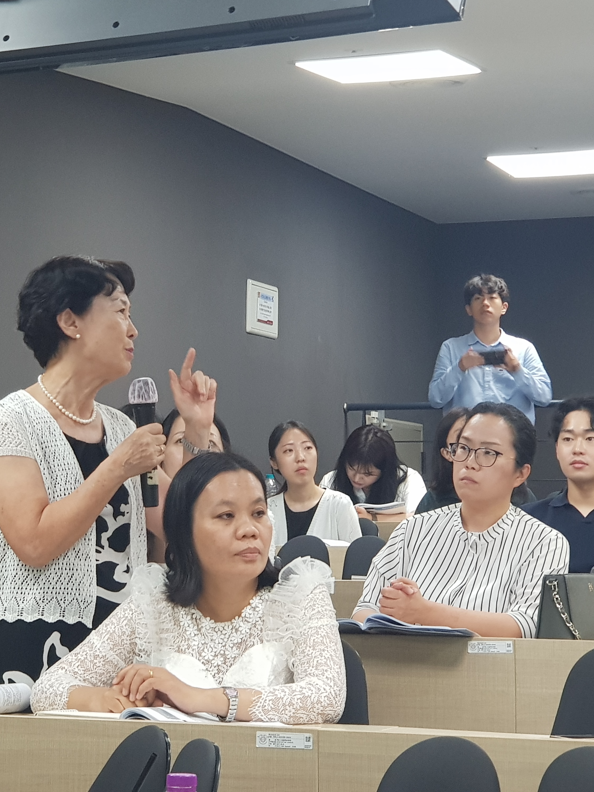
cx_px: 167
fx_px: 1602
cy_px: 395
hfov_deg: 20.9
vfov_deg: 27.8
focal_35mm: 70
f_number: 2.4
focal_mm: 6
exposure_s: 1/30
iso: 160
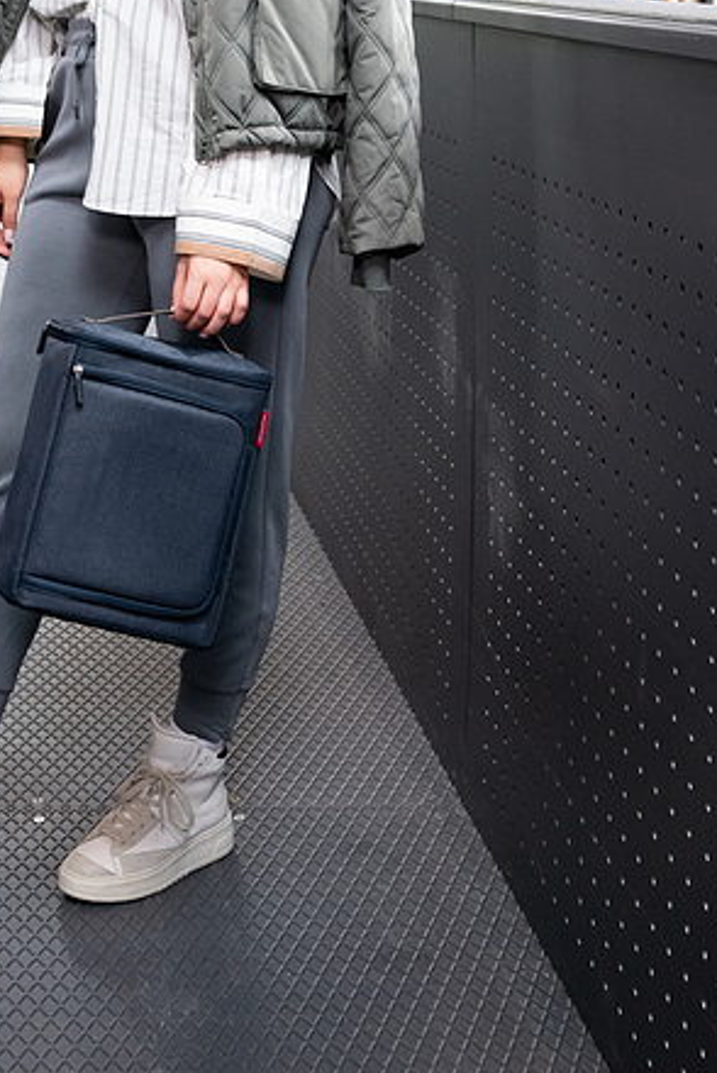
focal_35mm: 63
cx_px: 163
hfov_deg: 21.4
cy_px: 104
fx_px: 1879
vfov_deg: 30.4
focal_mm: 32
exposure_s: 1/250
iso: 1600
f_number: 5
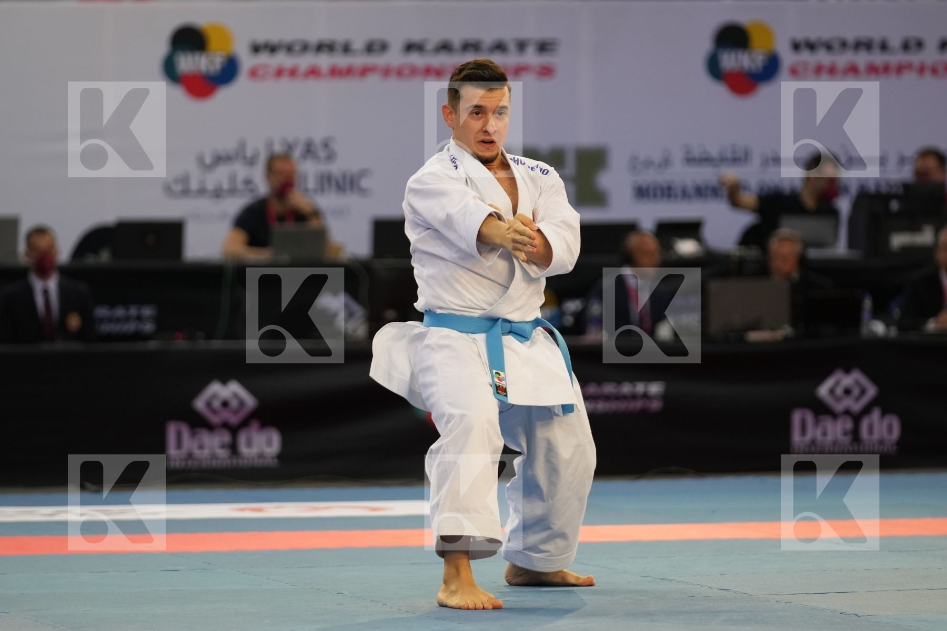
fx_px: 6944
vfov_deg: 5.2
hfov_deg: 7.8
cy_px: 316
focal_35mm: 264
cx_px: 474
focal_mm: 176
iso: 800
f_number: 2.8
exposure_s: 1/500
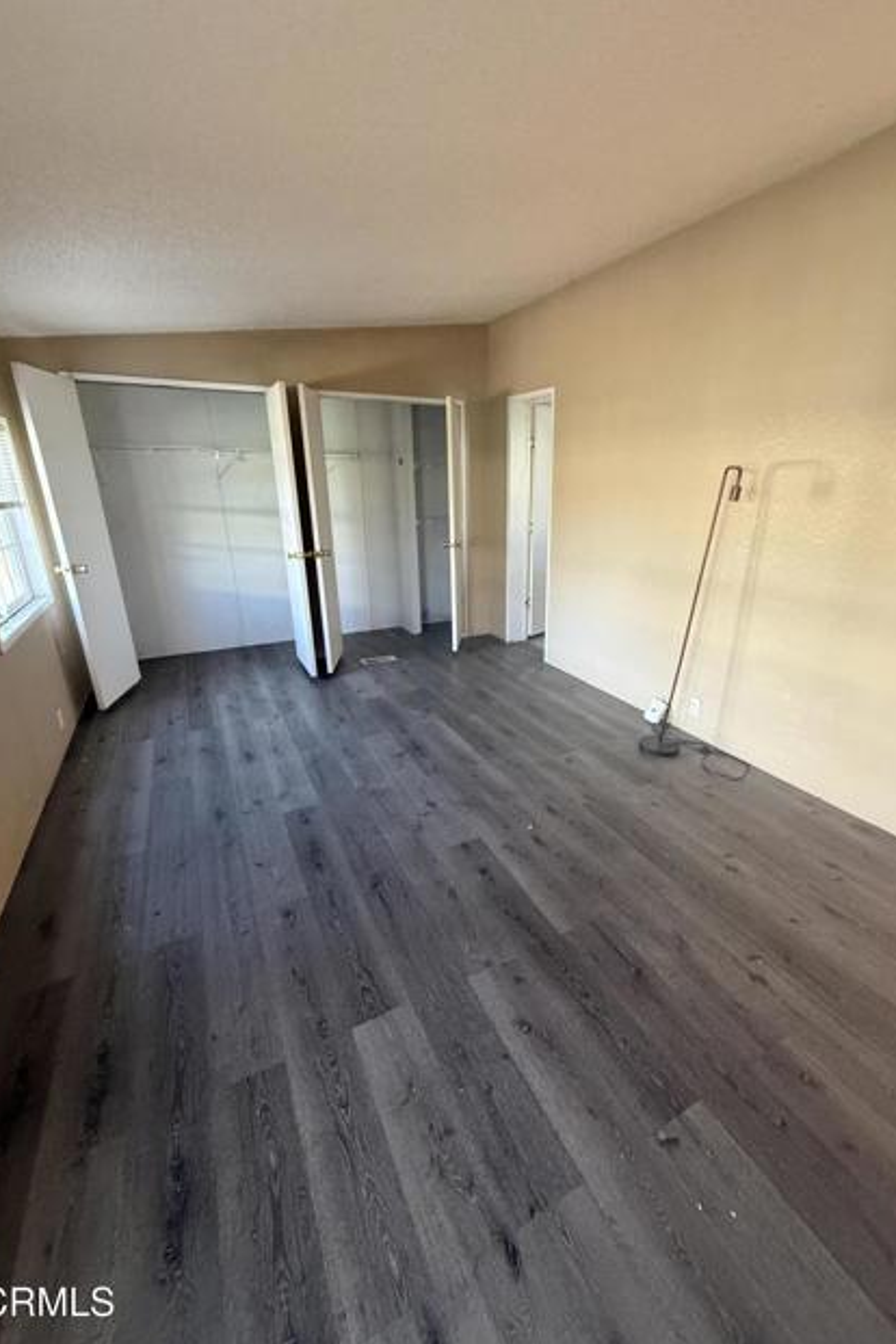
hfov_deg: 77.1
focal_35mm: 15
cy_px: 673
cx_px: 496
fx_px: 560
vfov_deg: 100.4
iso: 400
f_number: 2.2
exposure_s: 1/60
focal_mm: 2.22
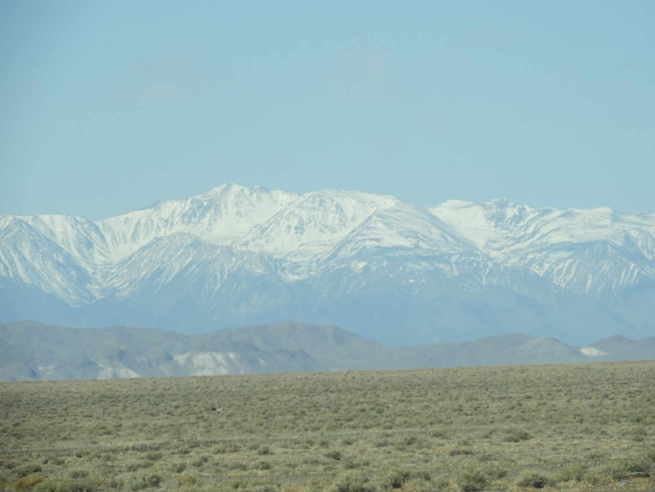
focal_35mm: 400
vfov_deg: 3.7
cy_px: 246
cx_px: 328
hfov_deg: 5.0
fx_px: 7569
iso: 100
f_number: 5.6
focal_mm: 71.7
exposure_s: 1/500
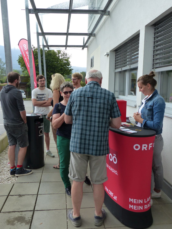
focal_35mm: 31
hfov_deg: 45.4
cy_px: 114
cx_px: 86
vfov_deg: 58.3
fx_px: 205
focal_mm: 5.6
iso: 160
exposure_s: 1/200
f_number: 4
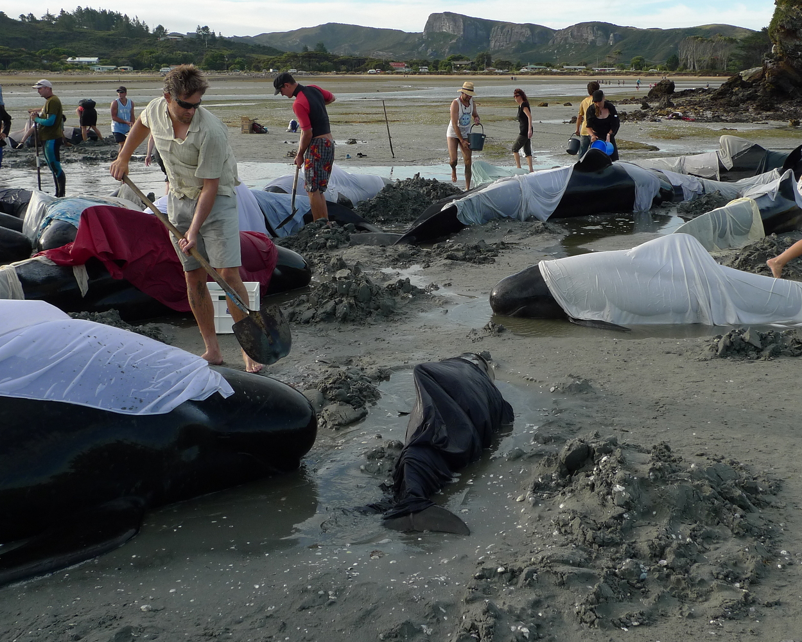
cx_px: 440
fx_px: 950
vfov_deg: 37.2
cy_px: 260
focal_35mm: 40
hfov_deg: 45.7
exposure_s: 1/500
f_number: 4
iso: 100
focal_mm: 6.8
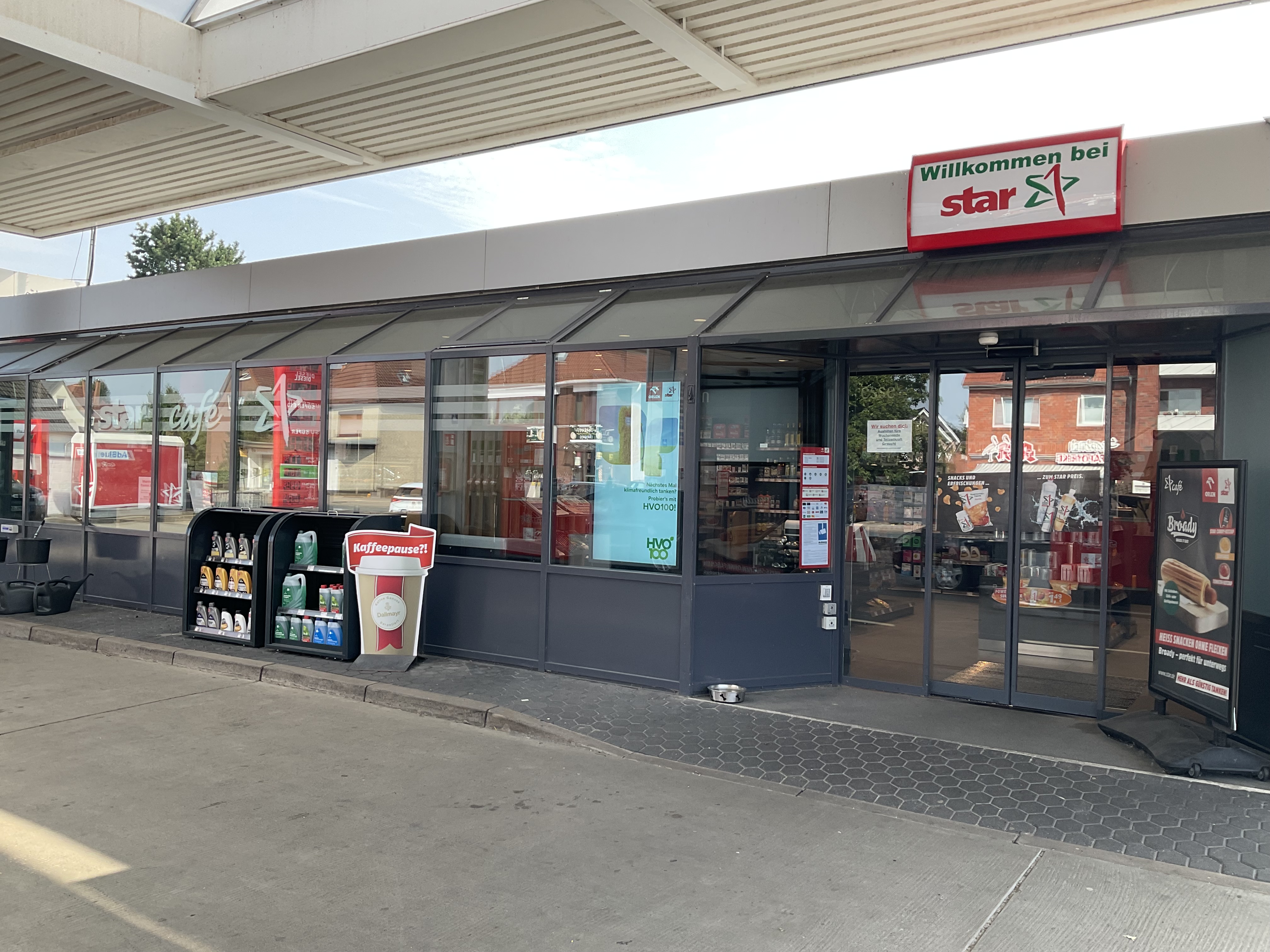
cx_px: 635
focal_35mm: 29
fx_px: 1064
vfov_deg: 48.2
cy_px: 476
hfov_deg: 61.7
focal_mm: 3
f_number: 1.8
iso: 16
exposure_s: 1/316
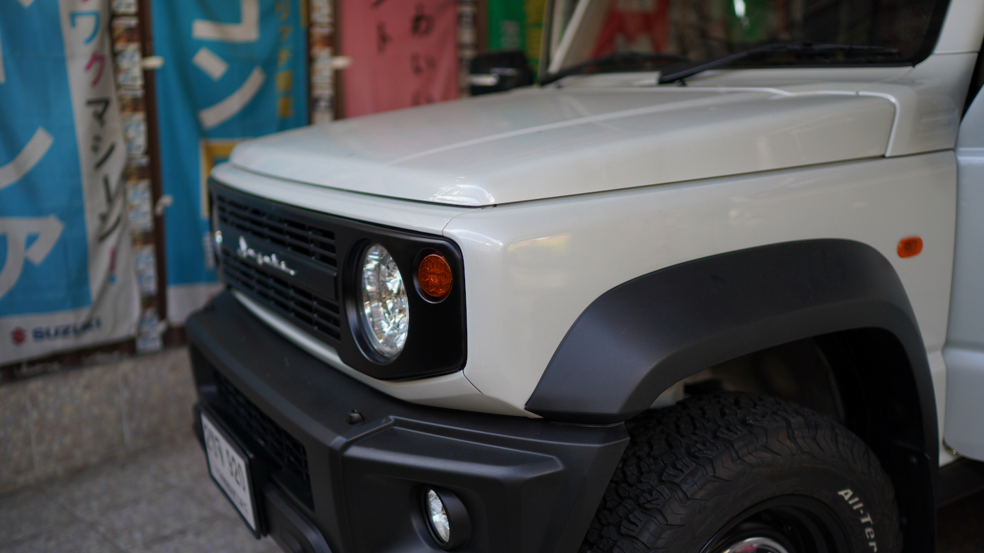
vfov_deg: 32.0
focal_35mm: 37
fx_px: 965
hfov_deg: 54.0
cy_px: 294
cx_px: 495
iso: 100
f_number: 1.4
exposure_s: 1/320
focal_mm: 35
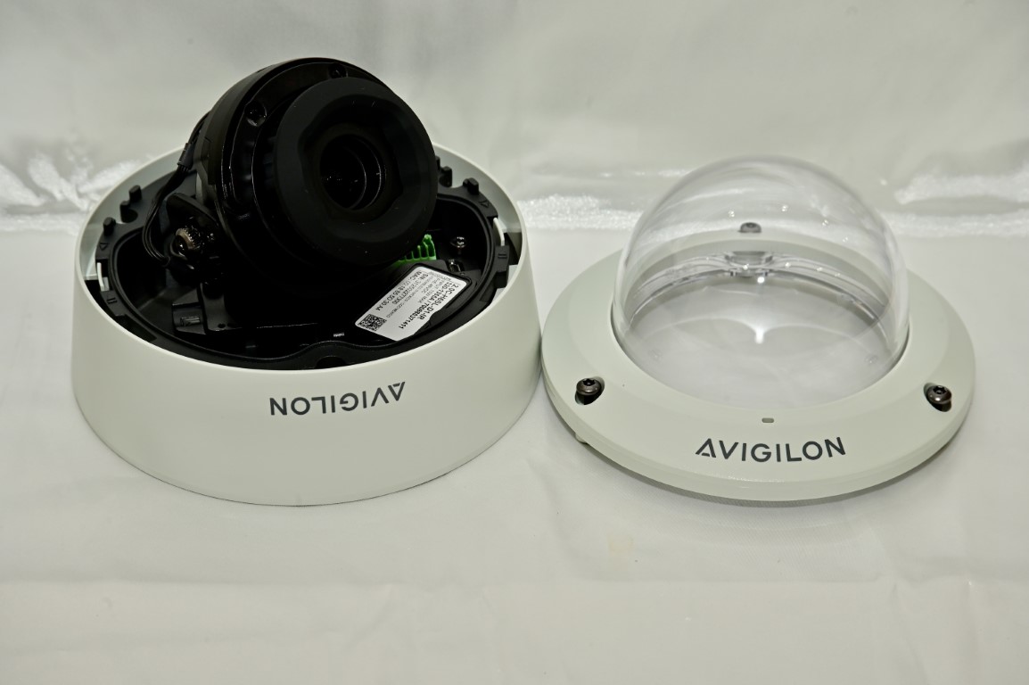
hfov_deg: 20.4
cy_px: 342
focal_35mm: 100
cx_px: 514
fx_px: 2857
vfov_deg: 13.7
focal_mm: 100
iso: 800
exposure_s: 1/200
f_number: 13
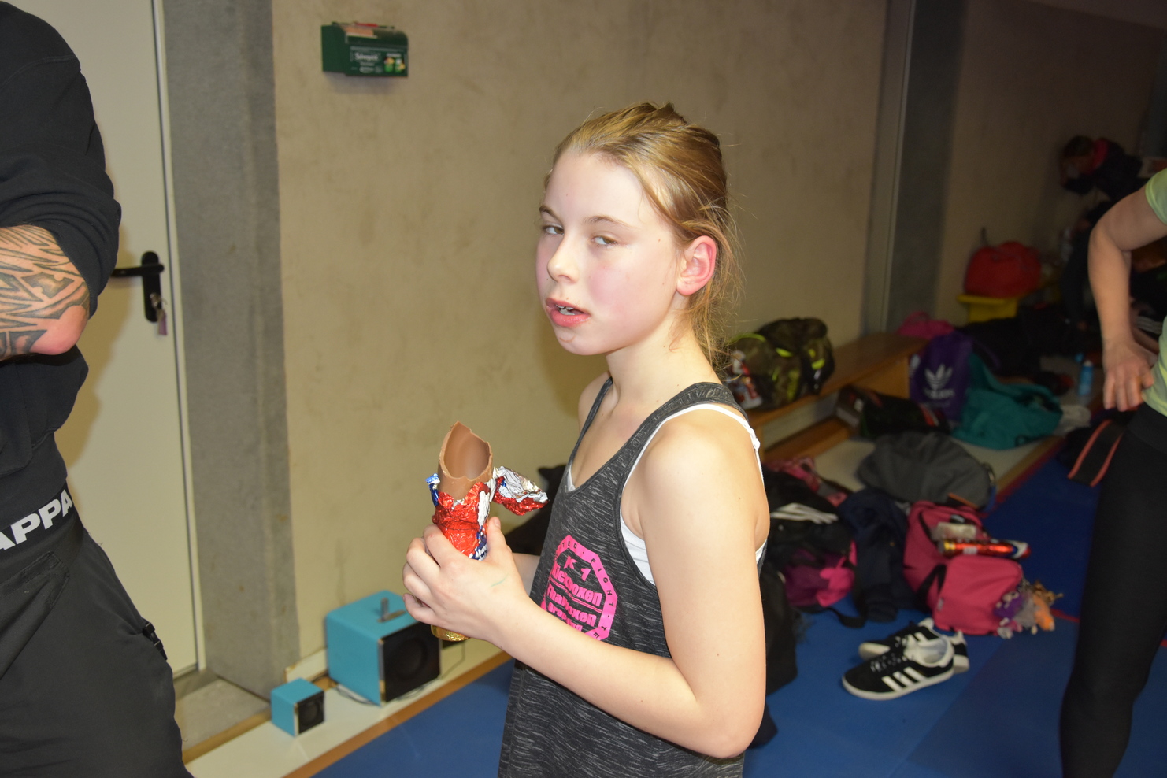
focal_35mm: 36
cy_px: 389
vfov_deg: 36.9
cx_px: 584
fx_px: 1167
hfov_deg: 53.1
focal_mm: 24
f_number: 3.8
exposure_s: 1/60
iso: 1400
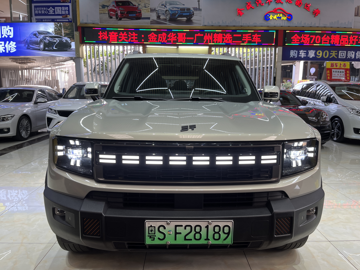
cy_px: 137
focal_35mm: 27
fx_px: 281
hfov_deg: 65.3
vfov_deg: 51.4
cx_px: 186
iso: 50
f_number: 1.6
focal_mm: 5.1
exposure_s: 1/101
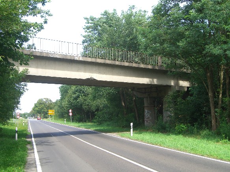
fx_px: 379
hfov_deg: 33.8
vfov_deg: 25.7
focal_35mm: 57
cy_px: 86
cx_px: 115
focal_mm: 11.8
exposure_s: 1/250
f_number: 3.6
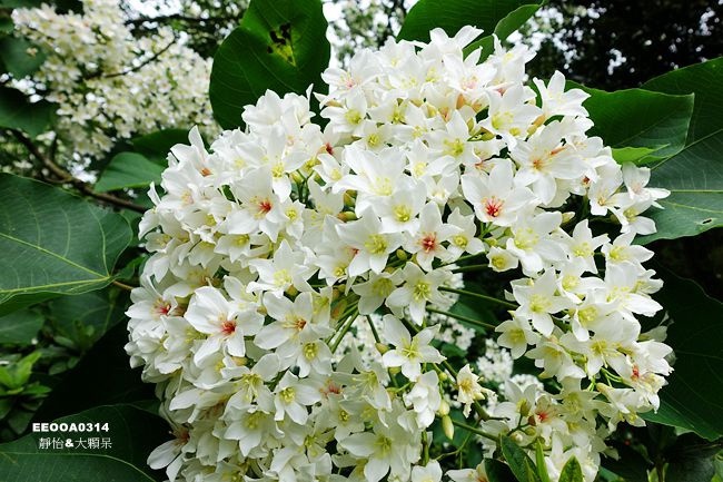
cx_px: 362
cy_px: 241
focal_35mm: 24
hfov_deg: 73.8
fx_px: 482
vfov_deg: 53.1
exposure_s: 1/500
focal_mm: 8.8
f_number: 4
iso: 125
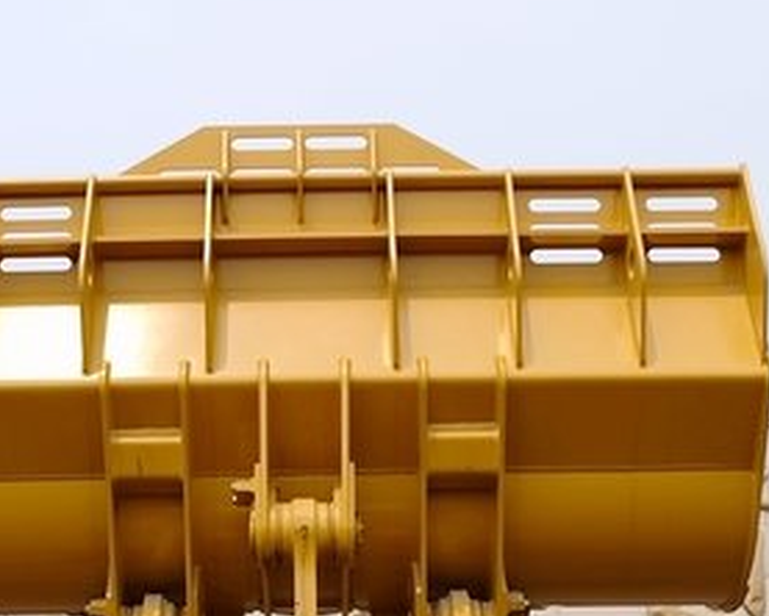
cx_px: 305
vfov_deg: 22.4
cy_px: 651
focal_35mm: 65
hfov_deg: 29.0
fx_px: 1480
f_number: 5
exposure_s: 1/680
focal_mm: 16
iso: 100
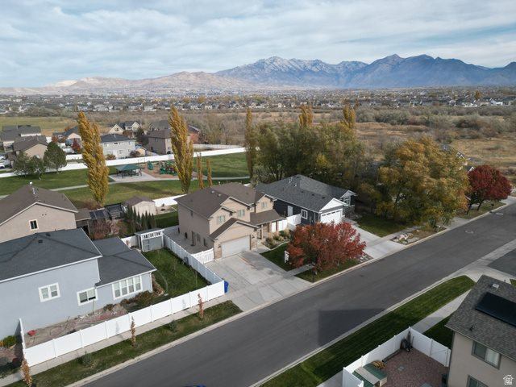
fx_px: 358
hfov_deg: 71.6
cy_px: 194
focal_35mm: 24
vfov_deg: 56.8
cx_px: 258
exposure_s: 1/3200
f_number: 1.7
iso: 150
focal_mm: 6.72
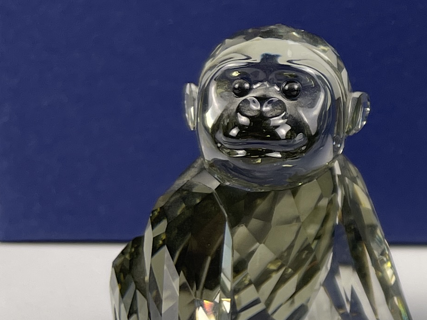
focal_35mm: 110
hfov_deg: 15.5
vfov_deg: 13.3
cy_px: 32
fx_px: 1357
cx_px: 759
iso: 32
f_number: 1.6
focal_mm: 5.1
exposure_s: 1/100
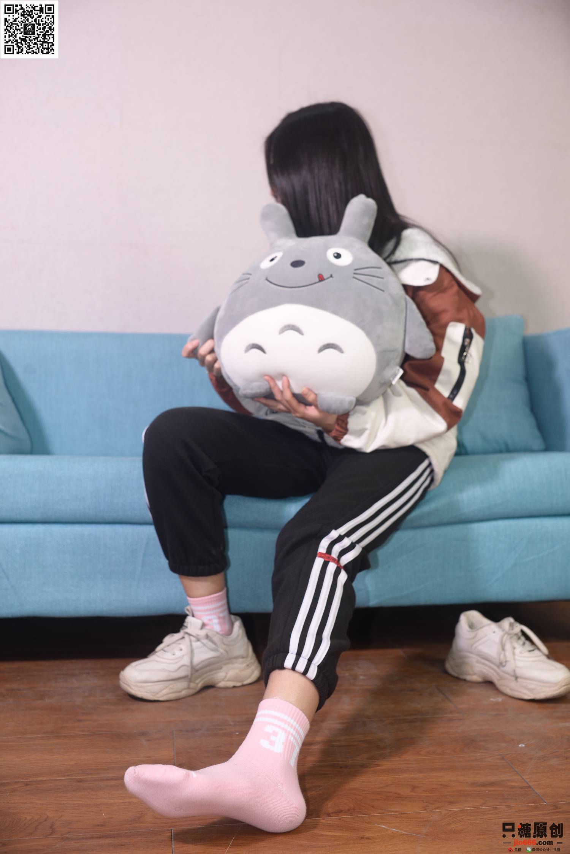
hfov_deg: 37.9
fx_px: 830
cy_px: 427
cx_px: 285
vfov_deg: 54.4
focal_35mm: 35
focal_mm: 35
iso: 400
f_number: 5.6
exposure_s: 1/50
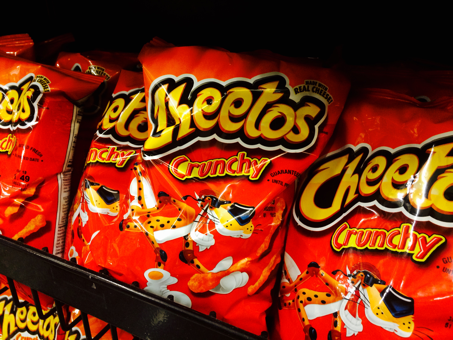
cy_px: 170
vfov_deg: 48.2
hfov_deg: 61.7
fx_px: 380
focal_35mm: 29
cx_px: 226
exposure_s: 1/24
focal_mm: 4.15
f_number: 2.2
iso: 320
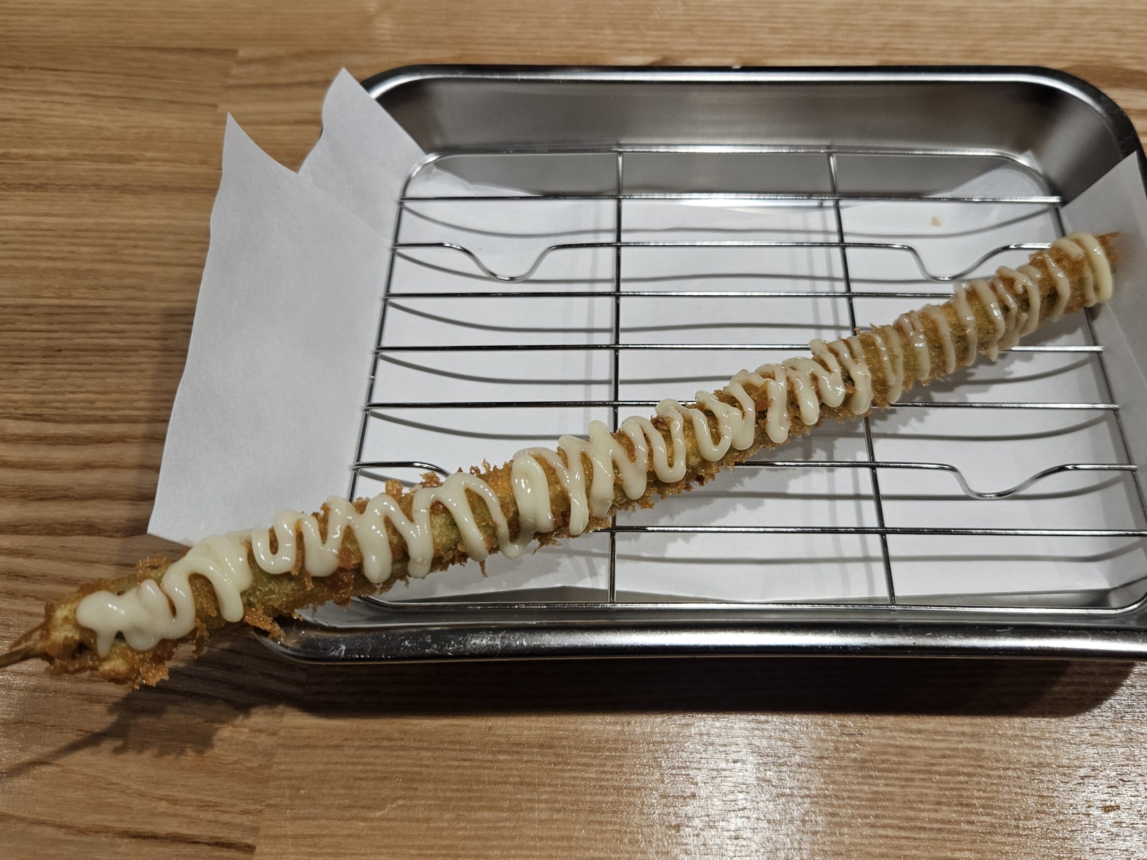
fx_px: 762
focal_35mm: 23
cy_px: 430
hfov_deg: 73.9
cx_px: 574
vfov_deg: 58.9
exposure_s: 1/192
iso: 160
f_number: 1.8
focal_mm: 5.4
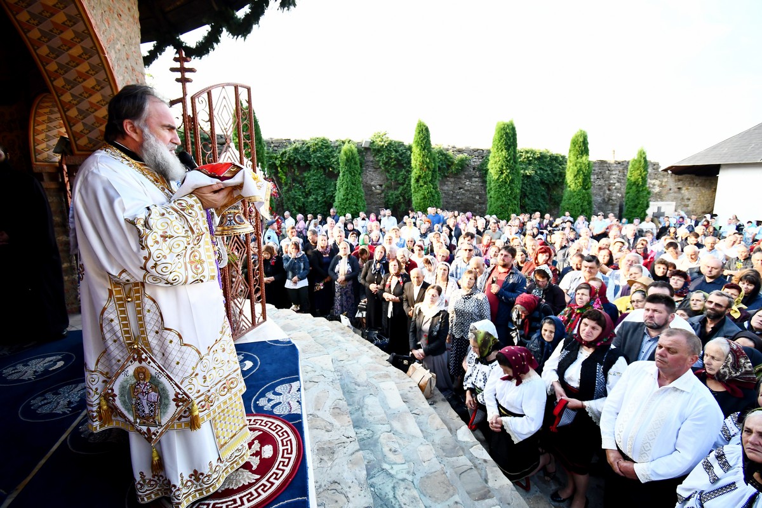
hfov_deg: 100.4
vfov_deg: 77.3
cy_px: 254
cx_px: 381
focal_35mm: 15
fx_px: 317
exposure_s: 1/500
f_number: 4.5
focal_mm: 10
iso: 1000
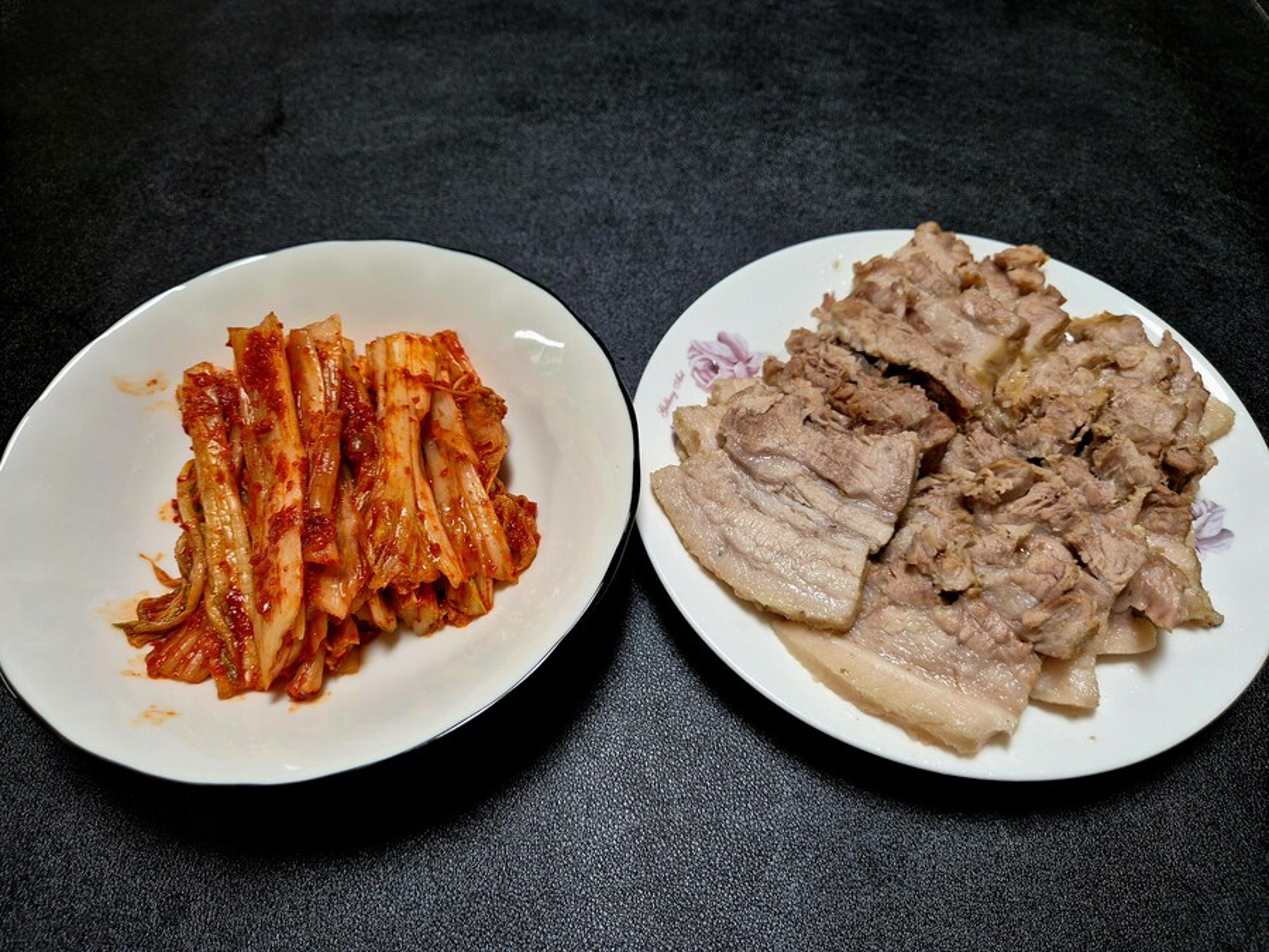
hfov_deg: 73.9
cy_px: 476
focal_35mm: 23
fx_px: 843
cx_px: 634
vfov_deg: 58.9
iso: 100
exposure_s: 1/60.2
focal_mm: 5.4
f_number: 1.8
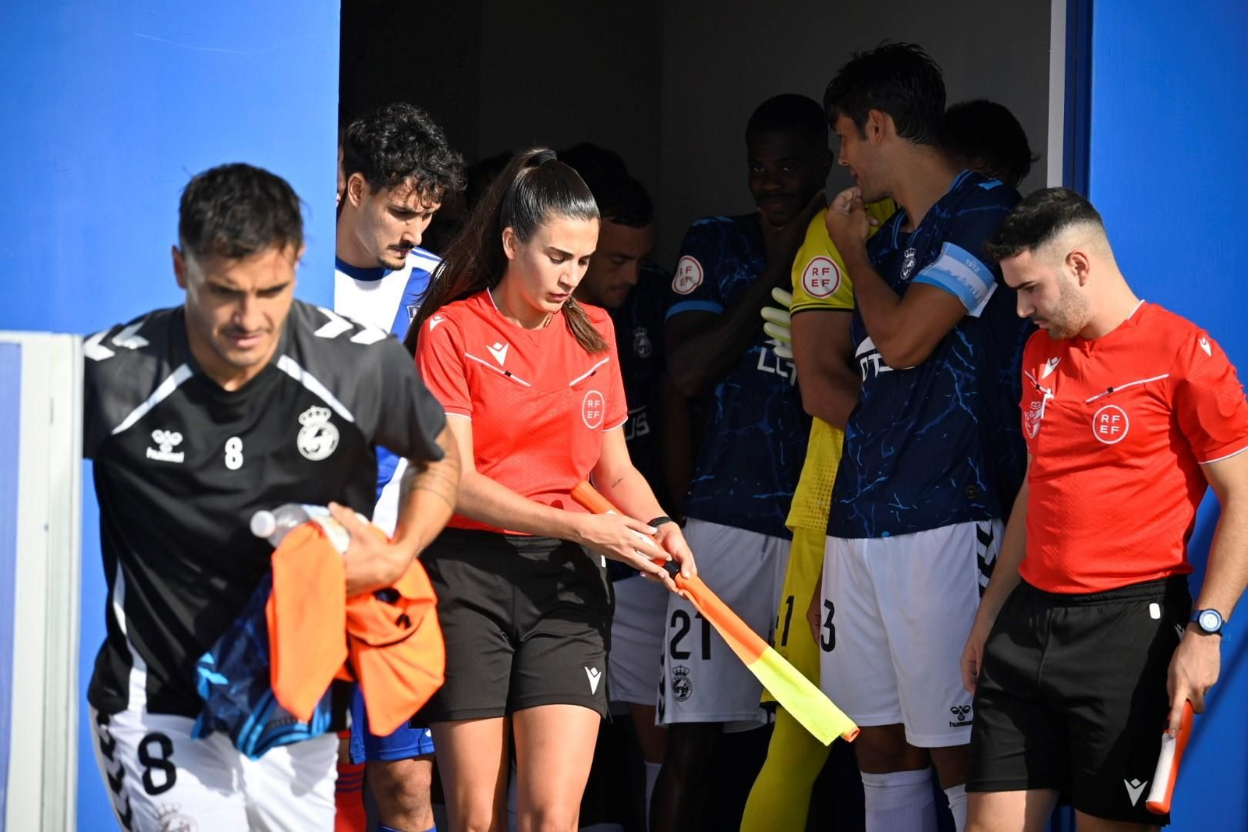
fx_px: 7800
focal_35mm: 225
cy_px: 416
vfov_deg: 6.1
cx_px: 624
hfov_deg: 9.1
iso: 125
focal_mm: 150
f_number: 5.6
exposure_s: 1/500
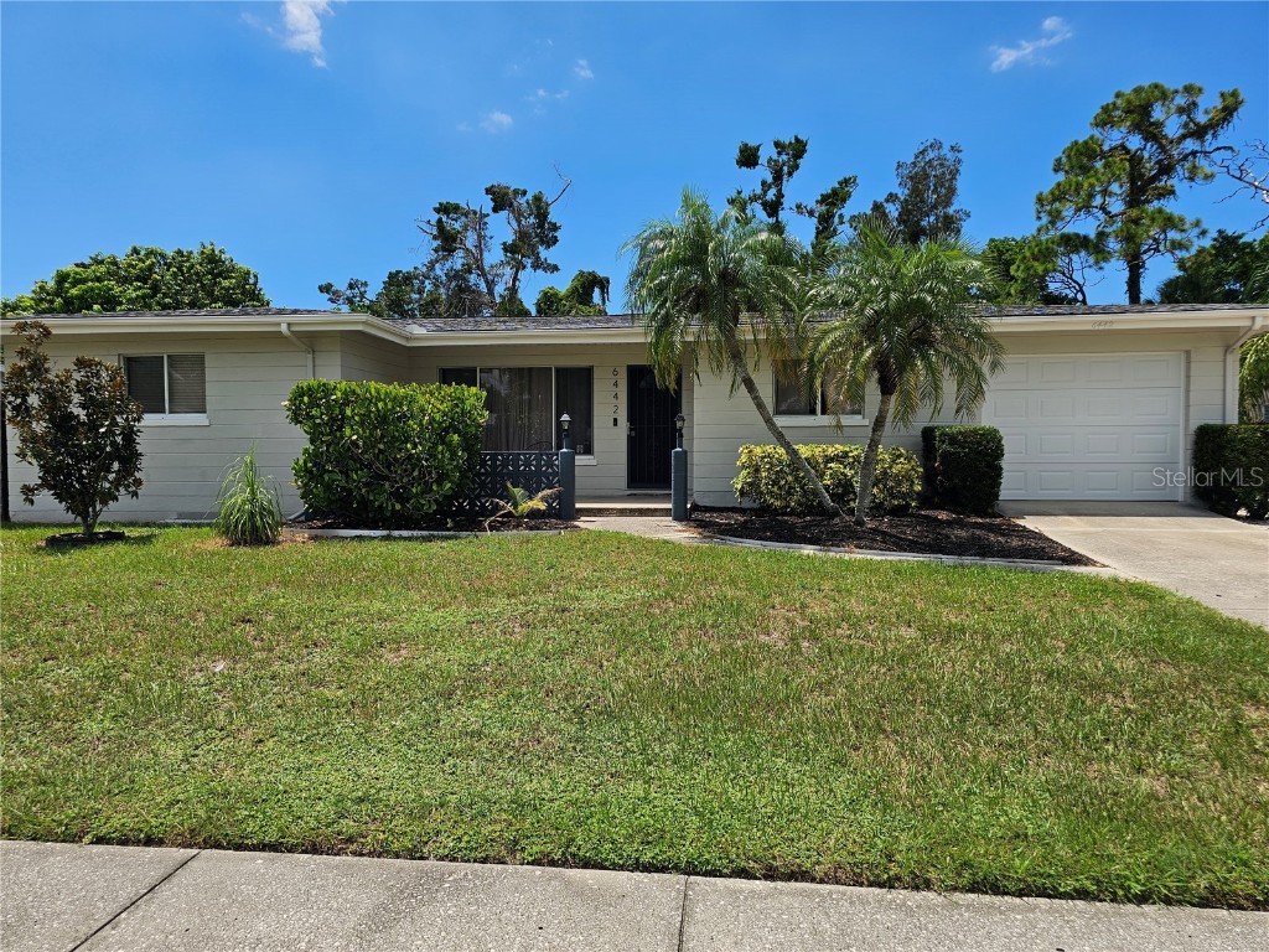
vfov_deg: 58.9
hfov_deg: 73.9
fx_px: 843
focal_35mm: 23
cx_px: 634
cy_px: 476
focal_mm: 6.3
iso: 10
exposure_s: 1/1142
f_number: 1.7
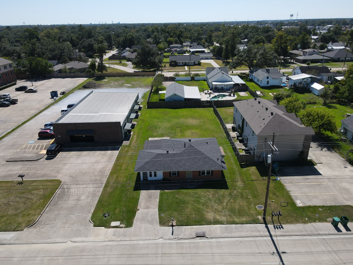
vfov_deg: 56.8
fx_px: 245
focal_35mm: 24
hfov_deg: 71.6
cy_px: 132
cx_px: 176
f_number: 2.8
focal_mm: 4.5
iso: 100
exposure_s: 1/800
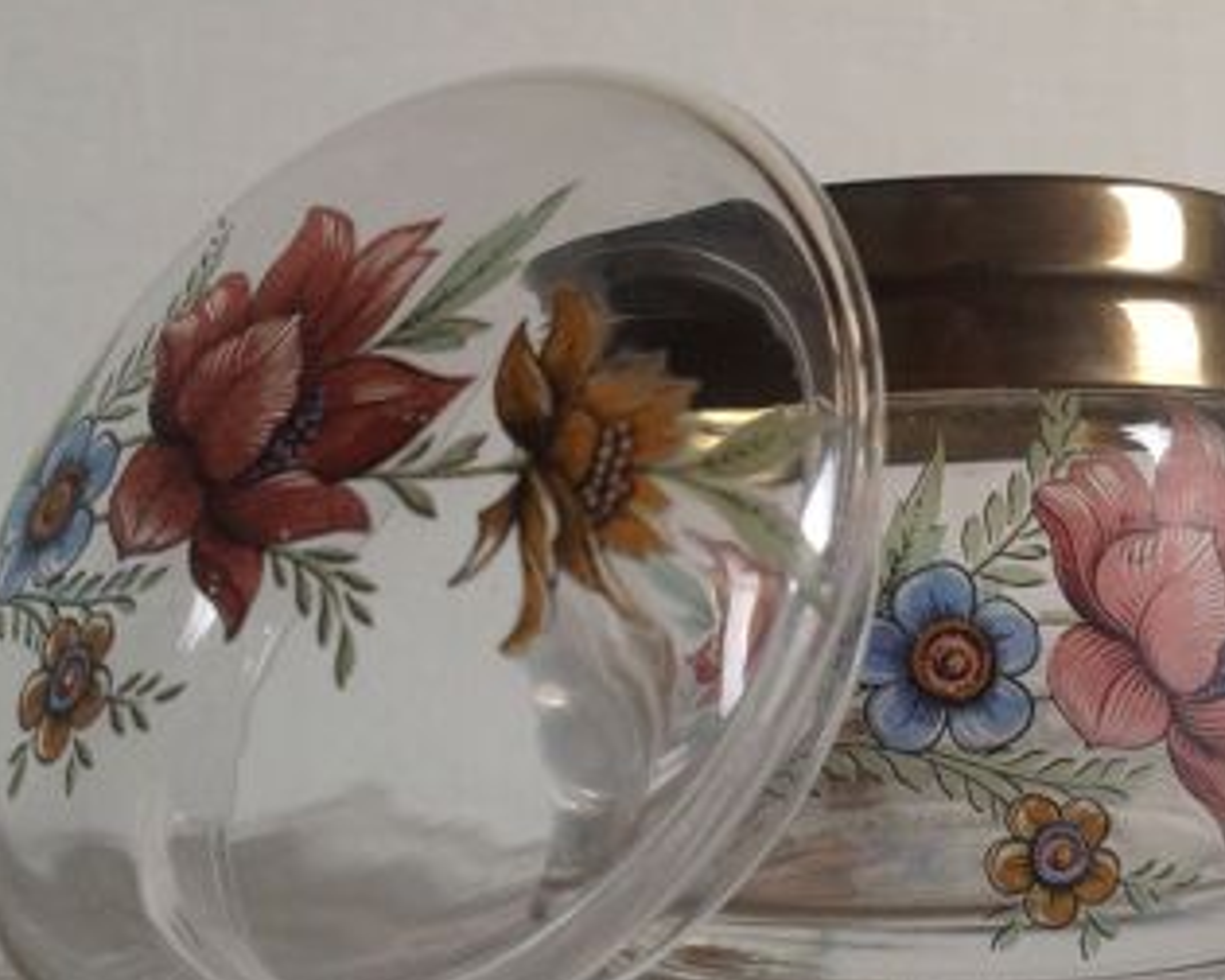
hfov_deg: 35.9
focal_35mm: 52
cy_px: 585
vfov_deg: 29.1
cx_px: 696
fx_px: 1885
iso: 50
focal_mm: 4.28
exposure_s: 1/60
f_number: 2.4
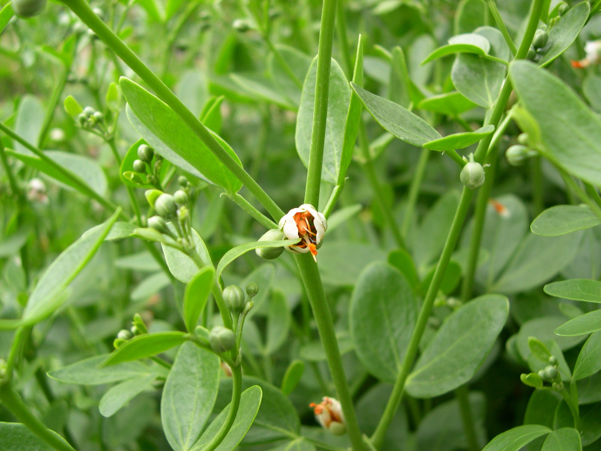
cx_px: 300
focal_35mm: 38
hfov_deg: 49.0
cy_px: 226
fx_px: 660
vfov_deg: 37.7
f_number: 2.8
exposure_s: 1/128
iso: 100
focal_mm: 8
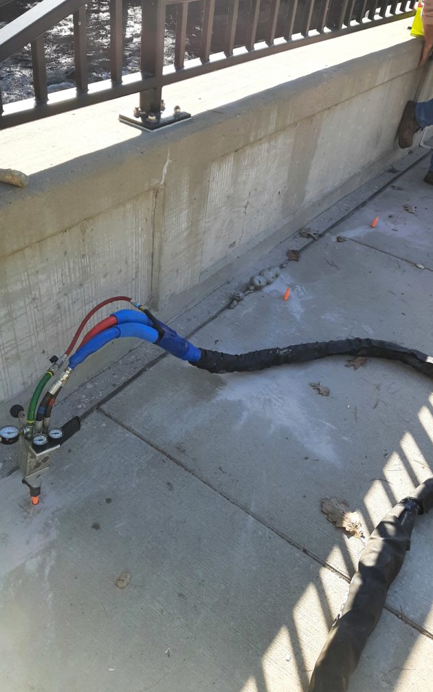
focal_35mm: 28
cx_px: 175
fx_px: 529
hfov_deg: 44.3
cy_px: 345
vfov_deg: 66.5
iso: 40
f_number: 1.7
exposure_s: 1/778
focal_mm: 3.93
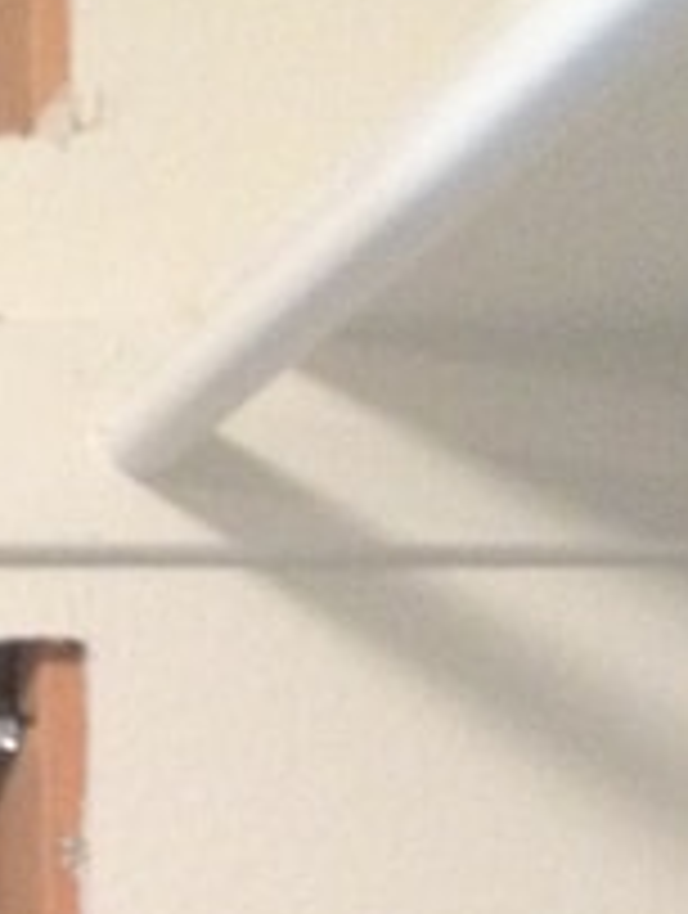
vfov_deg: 10.8
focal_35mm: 172
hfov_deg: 8.5
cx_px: -373
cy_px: 1576
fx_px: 4544
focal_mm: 4.28
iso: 400
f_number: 2.4
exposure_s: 1/20
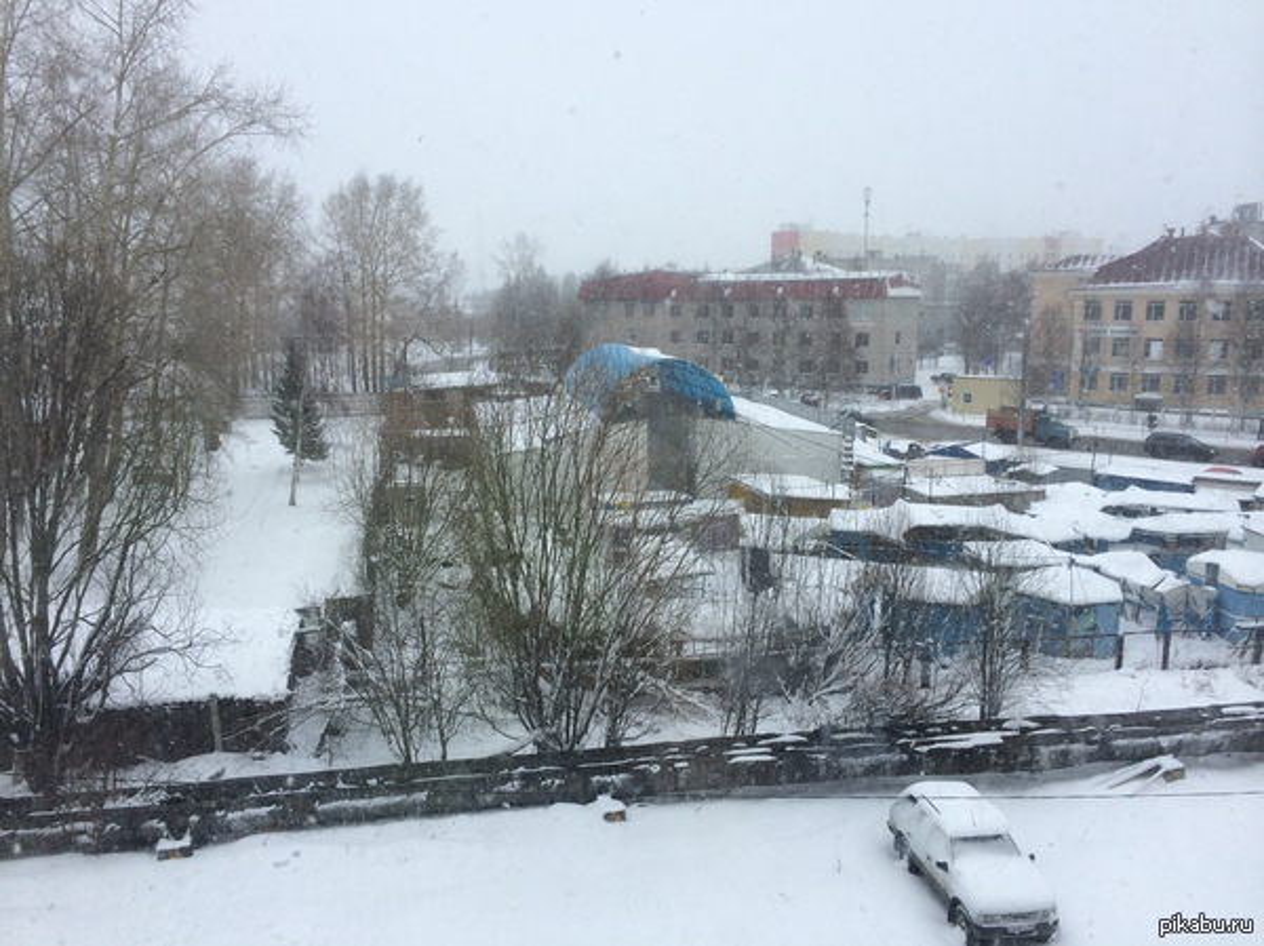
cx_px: 632
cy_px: 473
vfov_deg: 46.7
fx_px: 1095
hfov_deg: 60.0
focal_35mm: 30
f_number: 2.2
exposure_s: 1/873
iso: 32
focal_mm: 4.12
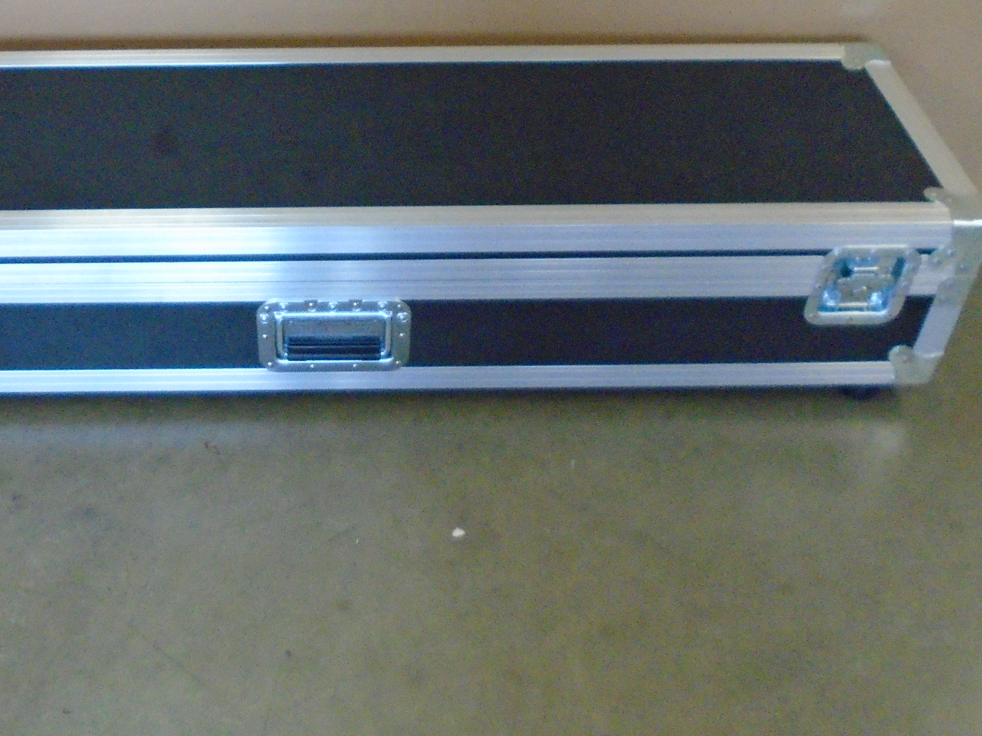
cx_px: 329
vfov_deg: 34.1
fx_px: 1191
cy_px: 251
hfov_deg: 44.2
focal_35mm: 42
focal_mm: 4.6
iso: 800
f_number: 3.2
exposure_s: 1/50
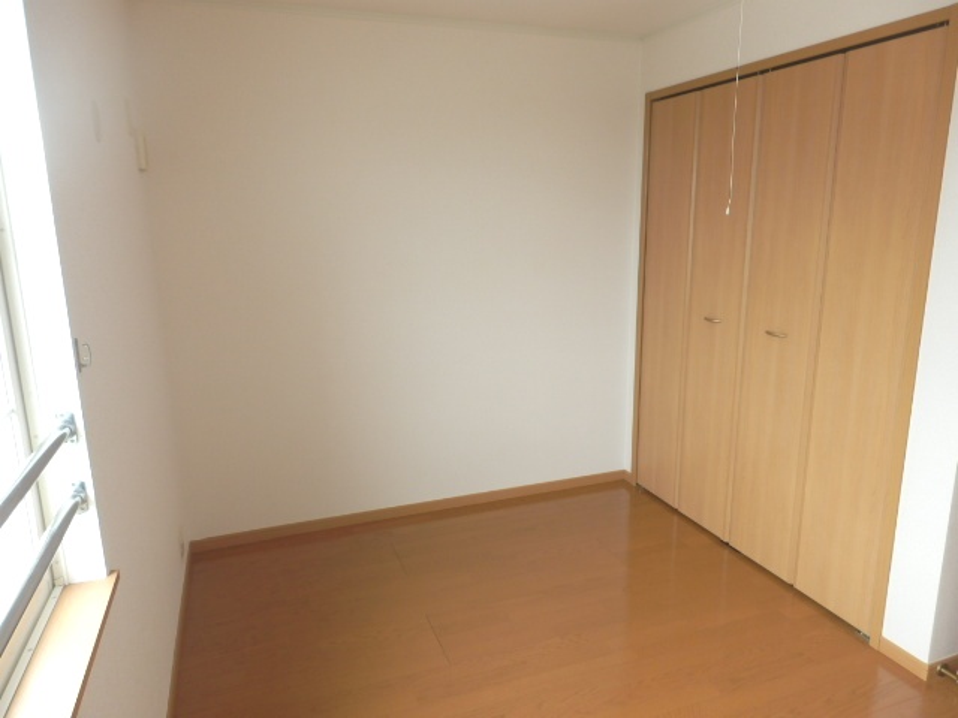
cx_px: 479
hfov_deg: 71.6
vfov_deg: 56.8
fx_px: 664
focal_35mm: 24
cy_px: 359
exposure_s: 1/50
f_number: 3
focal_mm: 4.2
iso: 80
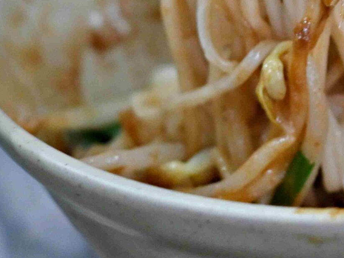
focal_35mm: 225
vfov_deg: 6.5
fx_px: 2235
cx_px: 388
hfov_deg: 8.7
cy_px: -90
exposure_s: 1/200
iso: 1400
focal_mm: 50
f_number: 3.2
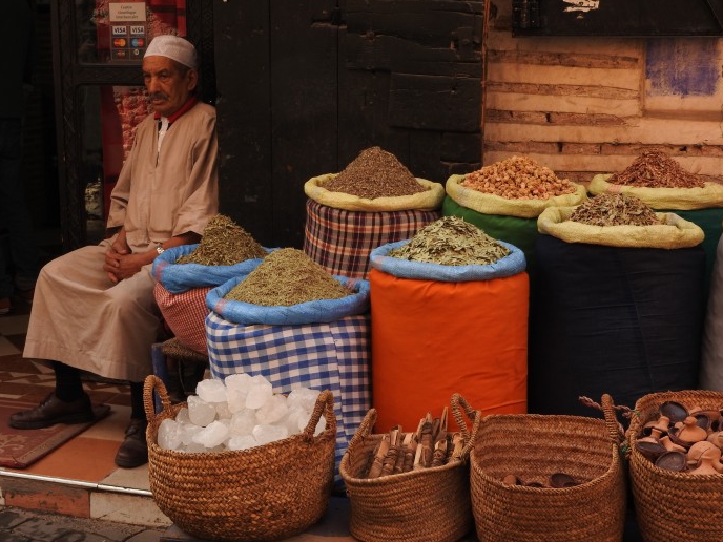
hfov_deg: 30.2
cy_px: 301
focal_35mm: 64
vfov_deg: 22.9
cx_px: 323
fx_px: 1337
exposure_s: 1/100
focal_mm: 9.9
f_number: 4
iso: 100
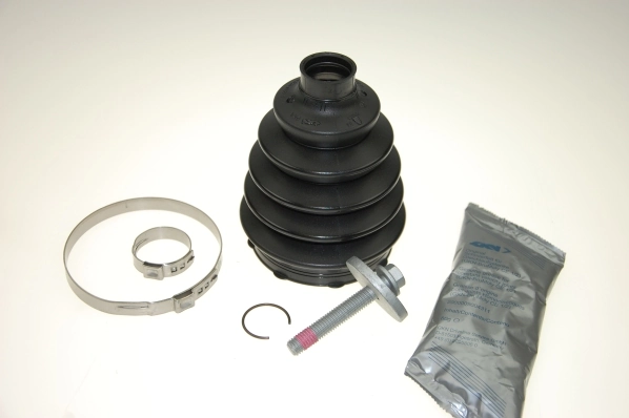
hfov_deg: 33.4
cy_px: 209
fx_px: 1048
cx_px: 314
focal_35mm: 60
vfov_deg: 22.6
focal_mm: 40
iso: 280
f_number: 5.6
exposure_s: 1/500
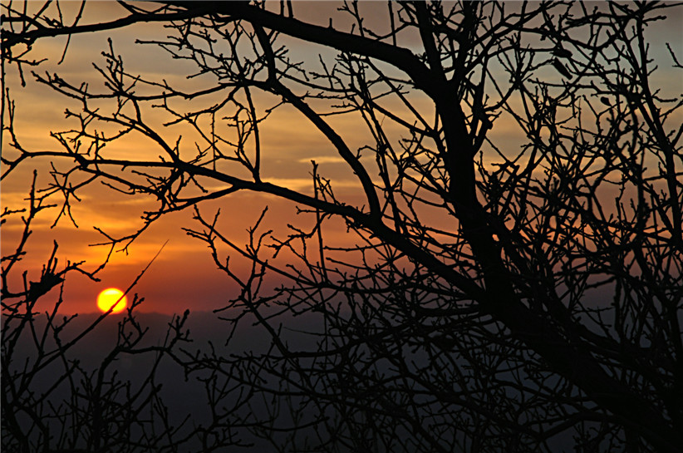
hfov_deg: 13.1
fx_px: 2983
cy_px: 226
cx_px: 342
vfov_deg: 8.7
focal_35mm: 158
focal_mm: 105
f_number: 22
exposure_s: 1/60
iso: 200
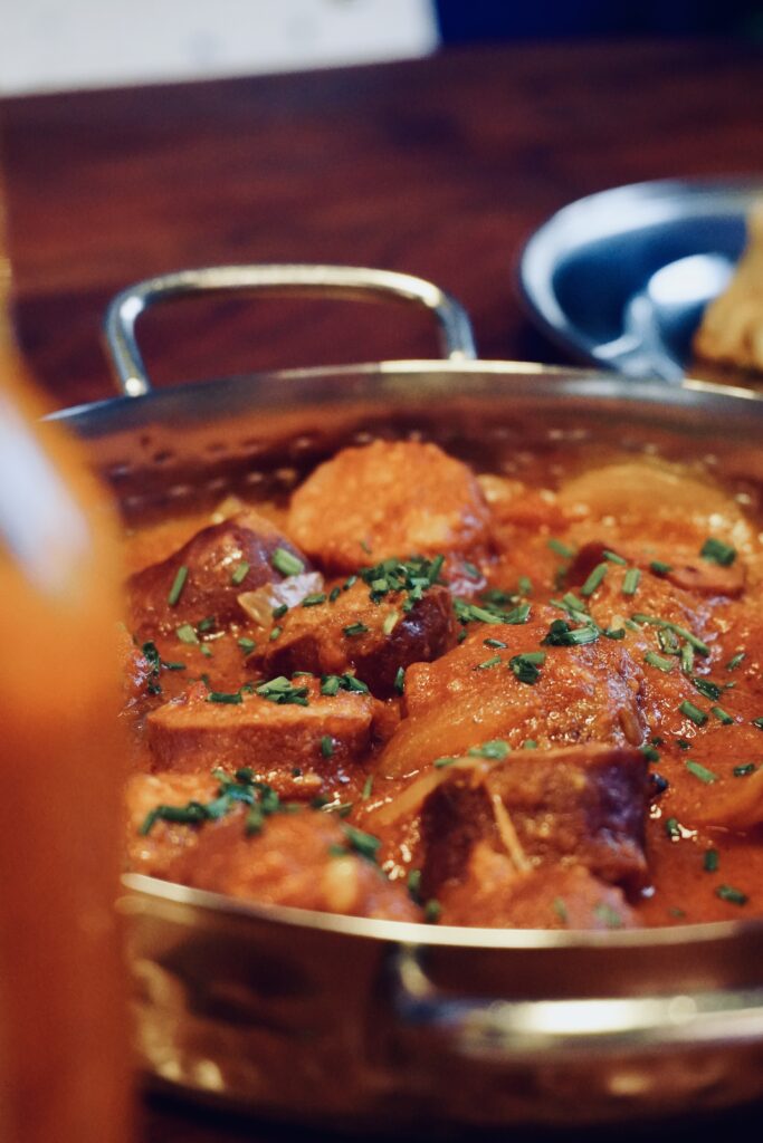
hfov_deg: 19.3
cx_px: 382
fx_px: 2240
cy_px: 572
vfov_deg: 28.6
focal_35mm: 70
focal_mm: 47
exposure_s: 1/160
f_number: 5.6
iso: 5000
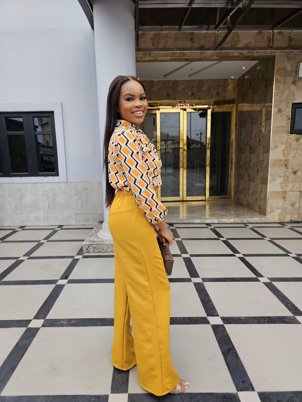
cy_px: 201
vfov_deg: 73.9
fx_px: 268
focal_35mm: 23
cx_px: 151
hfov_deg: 58.9
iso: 16
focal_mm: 6.3
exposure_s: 1/120
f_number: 1.7
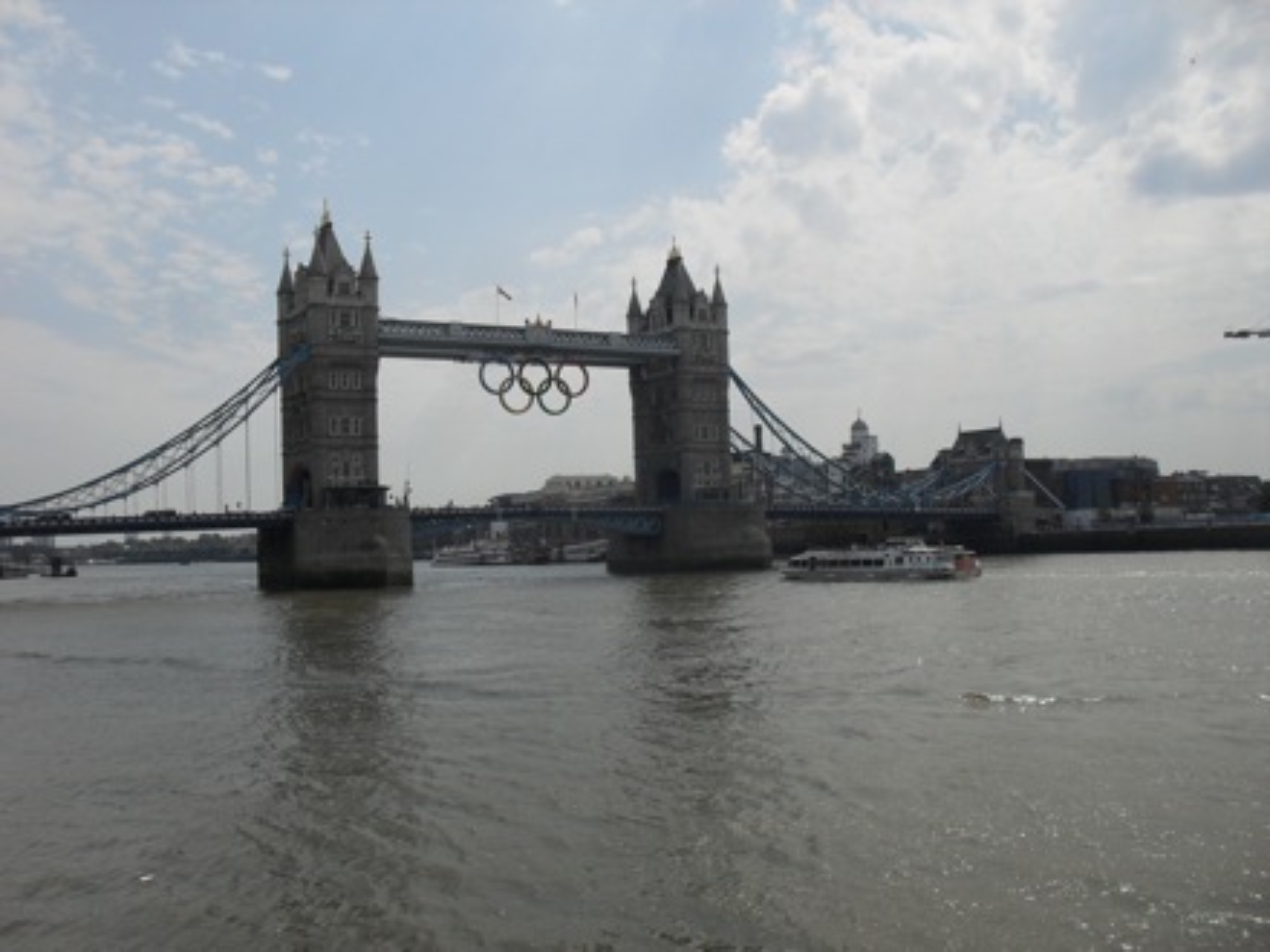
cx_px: 635
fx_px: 1284
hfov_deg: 52.6
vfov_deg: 40.7
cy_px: 476
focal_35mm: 35
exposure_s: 1/500
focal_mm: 6.3
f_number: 8.4
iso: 100
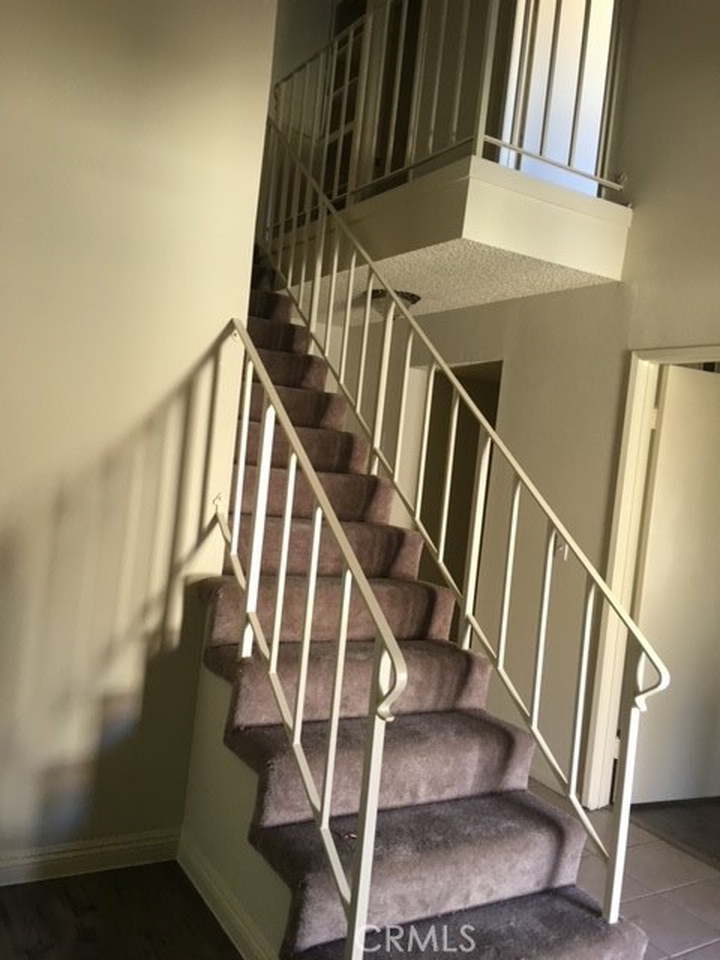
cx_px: 360
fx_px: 804
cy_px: 480
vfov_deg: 61.7
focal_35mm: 29
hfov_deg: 48.2
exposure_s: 1/15
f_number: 2.2
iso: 50
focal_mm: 4.15
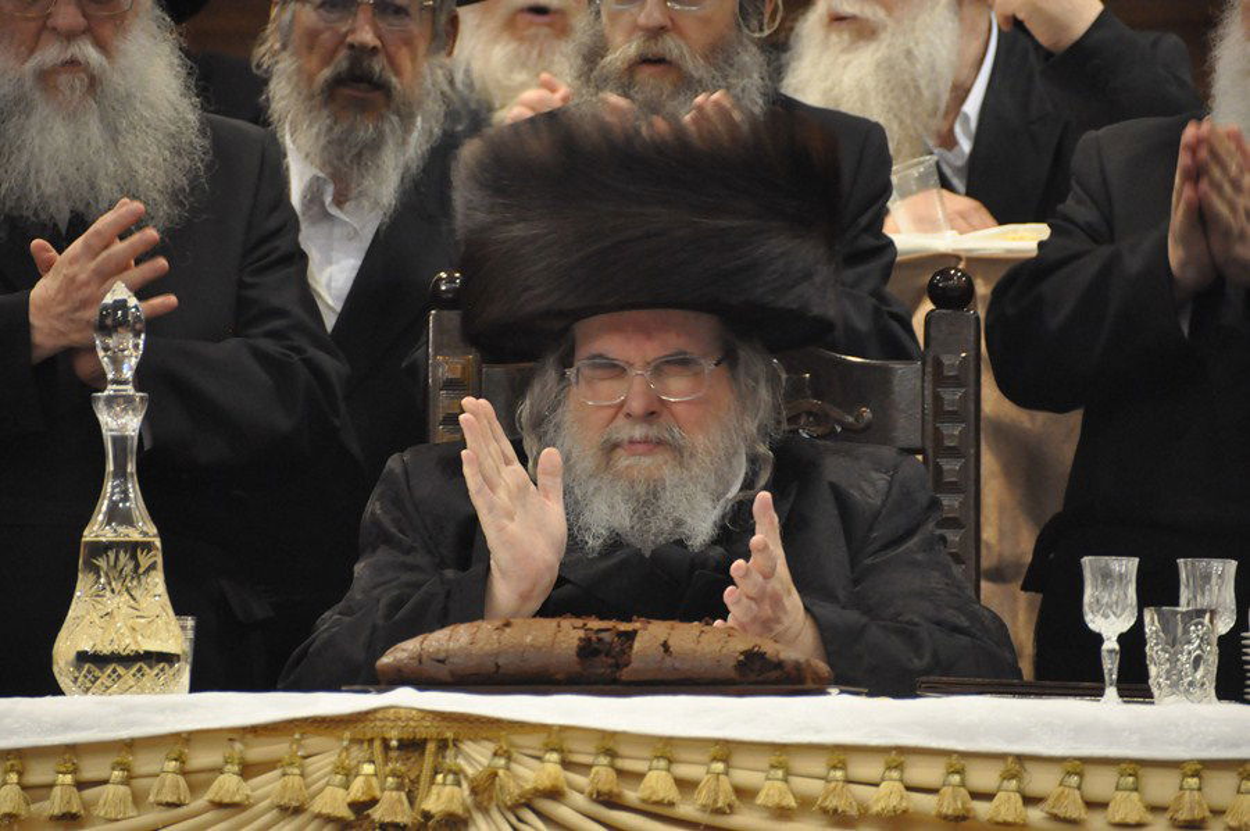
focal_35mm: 390
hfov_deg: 5.3
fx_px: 13527
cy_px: 416
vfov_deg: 3.5
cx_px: 625
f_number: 5.6
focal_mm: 260
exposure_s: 1/50
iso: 2000
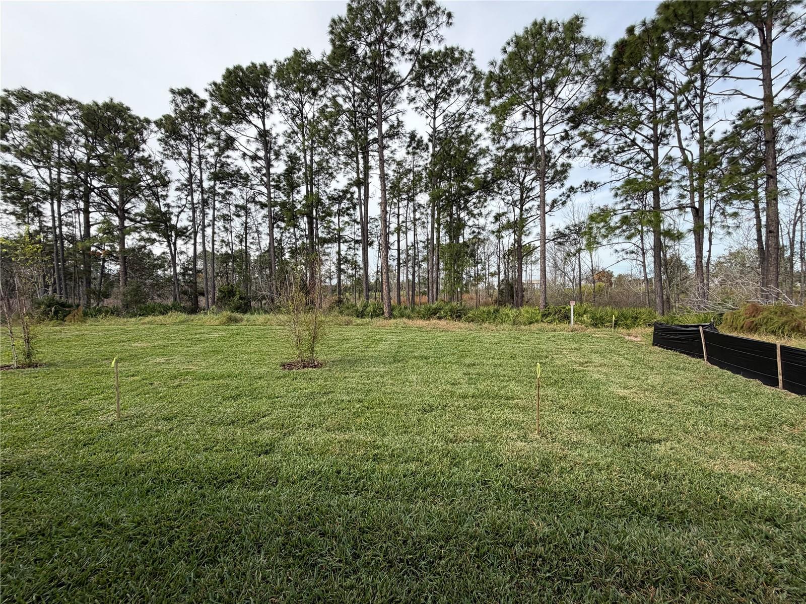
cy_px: 302
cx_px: 403
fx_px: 326
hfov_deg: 102.1
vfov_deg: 85.7
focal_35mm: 14
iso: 40
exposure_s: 1/701
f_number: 2.2
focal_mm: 2.22
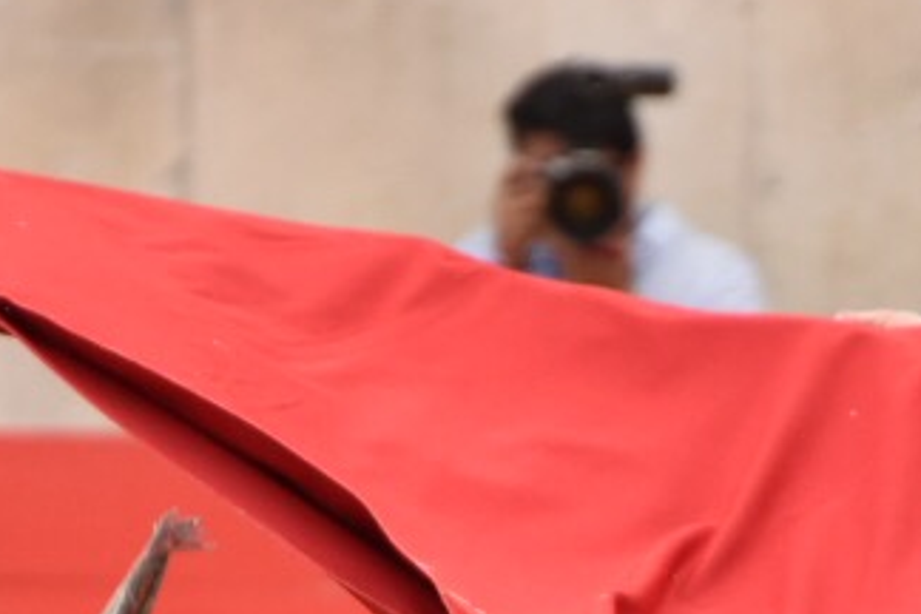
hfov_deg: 1.4
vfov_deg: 0.9
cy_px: 995
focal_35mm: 1498
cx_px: 742
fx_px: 38321
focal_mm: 300
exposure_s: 1/640
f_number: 5.6
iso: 1100
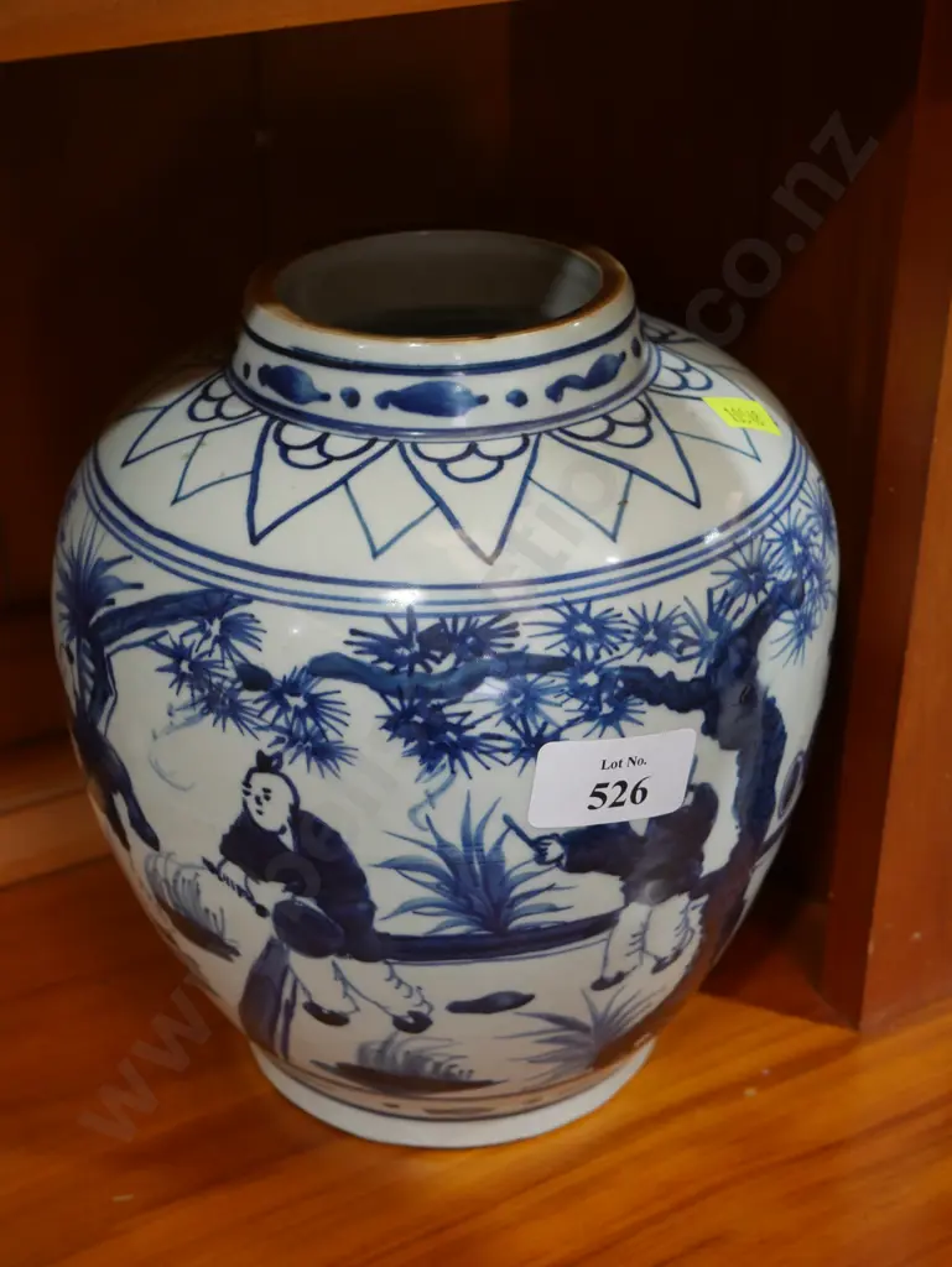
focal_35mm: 50
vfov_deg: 38.2
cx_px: 476
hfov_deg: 29.1
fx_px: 1832
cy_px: 634
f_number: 5.3
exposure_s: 1/60
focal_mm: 25
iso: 500
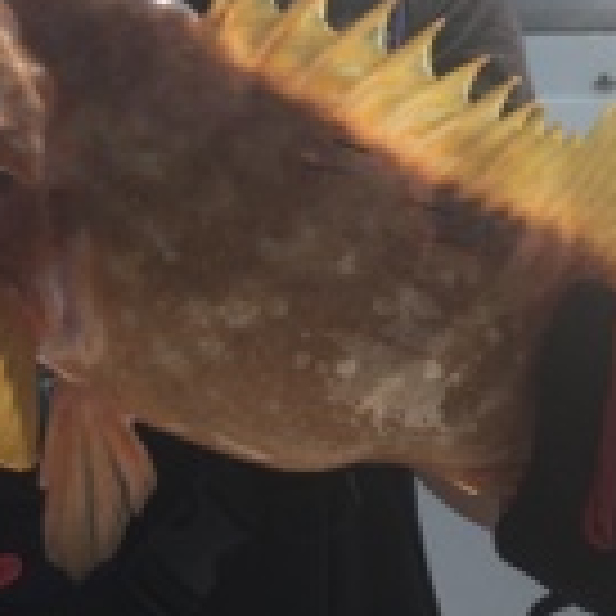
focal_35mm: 75
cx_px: 328
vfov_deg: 22.6
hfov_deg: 23.1
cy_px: 76
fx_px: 1510
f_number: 2.2
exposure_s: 1/2849
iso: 25
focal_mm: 4.15
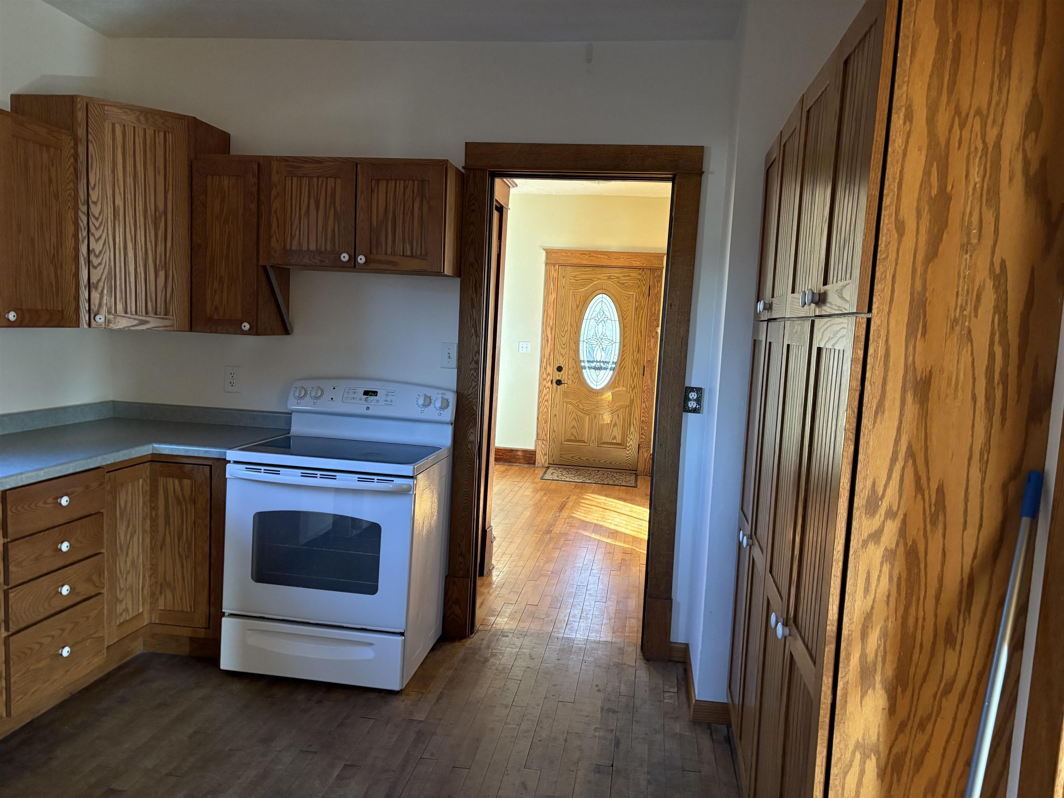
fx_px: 799
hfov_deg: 67.3
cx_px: 532
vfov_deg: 53.1
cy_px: 399
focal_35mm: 26
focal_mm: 5.96
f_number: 1.6
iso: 320
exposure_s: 1/60
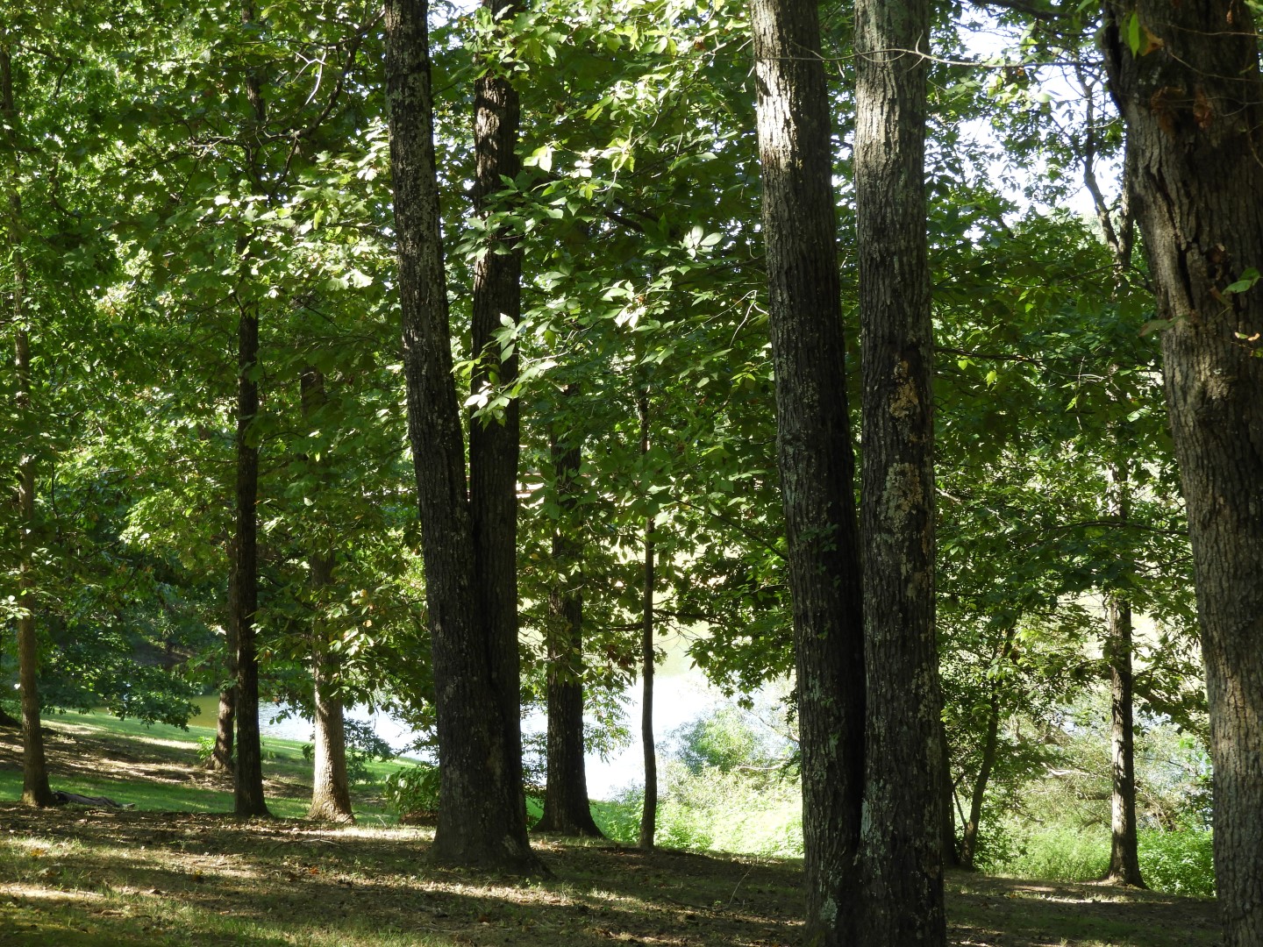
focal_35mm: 95
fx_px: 3466
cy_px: 474
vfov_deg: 15.6
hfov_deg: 20.7
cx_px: 632
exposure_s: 1/60
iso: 110
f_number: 4.8
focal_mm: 17
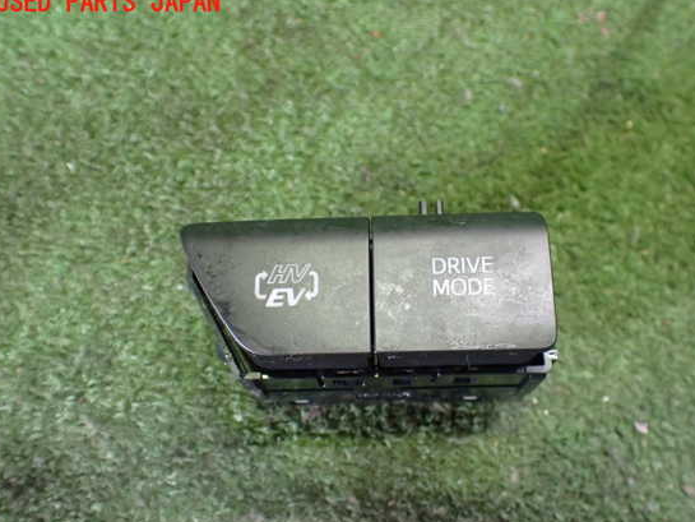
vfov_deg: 42.9
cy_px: 274
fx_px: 663
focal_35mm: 33
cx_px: 371
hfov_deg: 55.3
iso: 800
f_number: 2.3
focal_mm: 5.4
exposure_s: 1/40
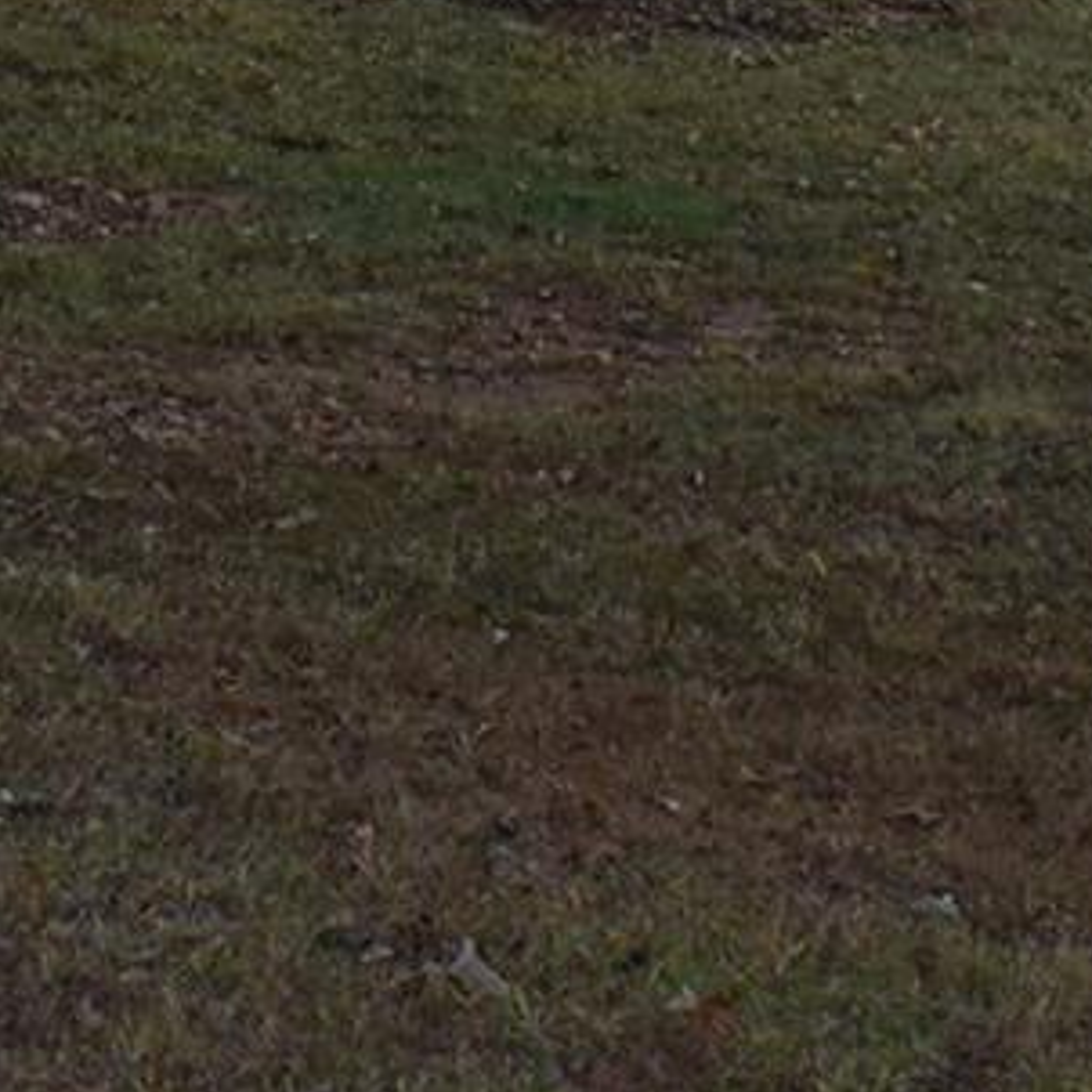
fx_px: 6174
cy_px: -765
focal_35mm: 173
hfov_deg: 10.1
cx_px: 221
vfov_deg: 9.7
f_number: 5.6
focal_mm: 20
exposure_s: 1/125
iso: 200
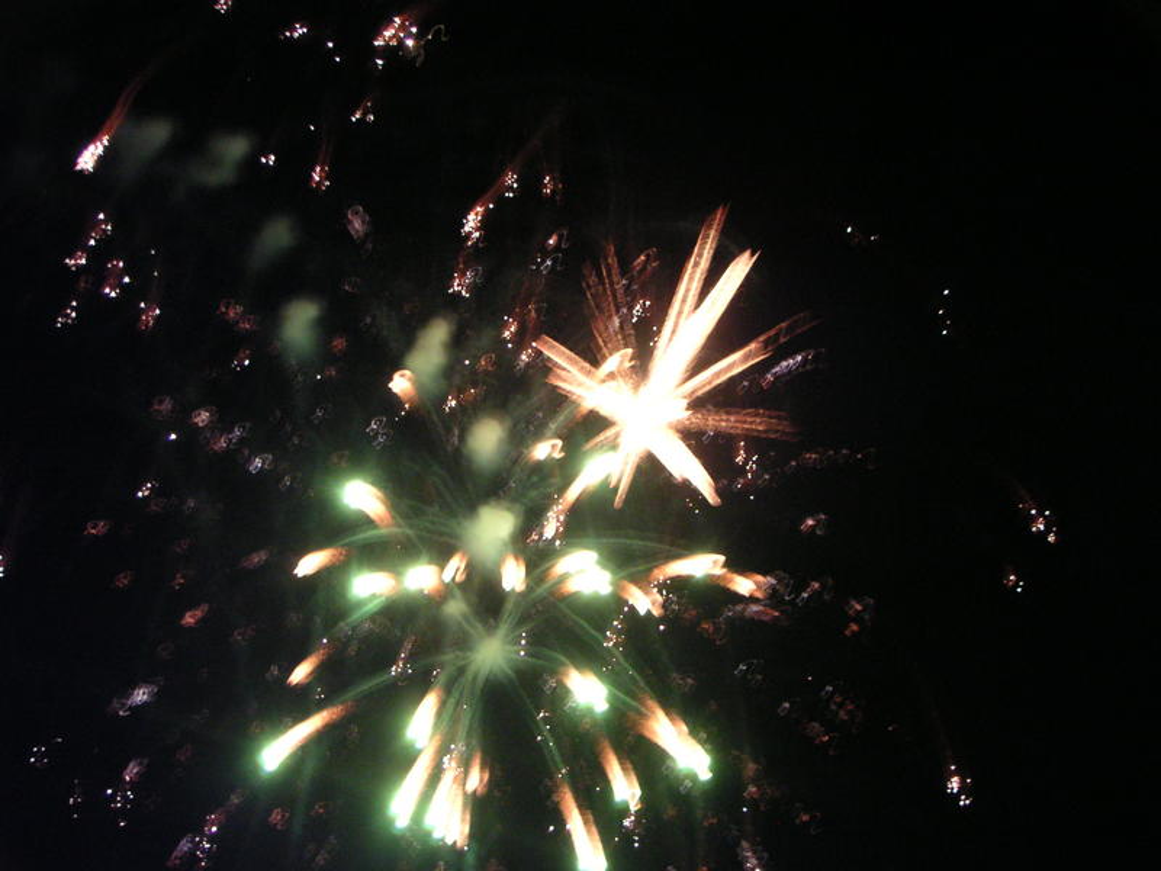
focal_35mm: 38
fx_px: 1274
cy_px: 436
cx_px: 580
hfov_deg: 49.0
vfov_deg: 37.7
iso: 200
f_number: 2.8
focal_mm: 6
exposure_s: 1/2
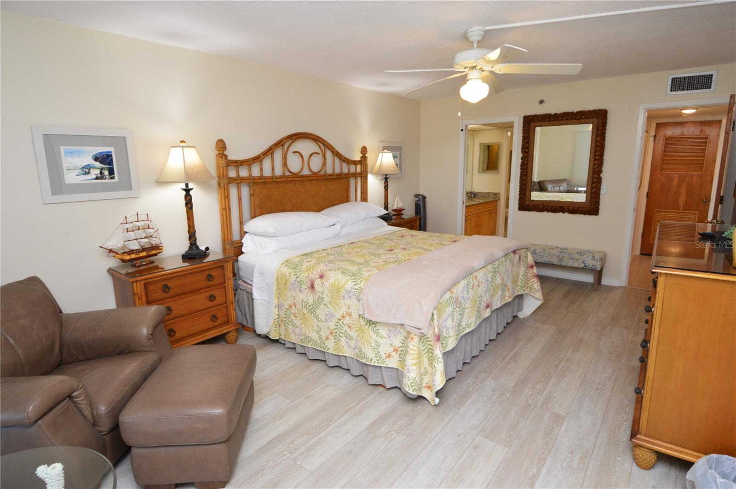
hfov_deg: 90.1
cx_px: 368
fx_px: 368
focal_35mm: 18
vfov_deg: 67.3
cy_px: 244
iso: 450
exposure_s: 1/60
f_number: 4
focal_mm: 12
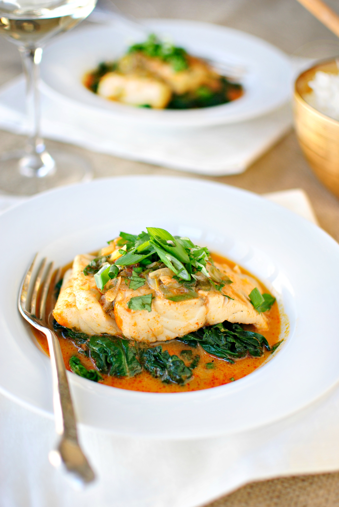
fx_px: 739
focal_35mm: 52
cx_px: 170
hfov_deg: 25.8
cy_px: 254
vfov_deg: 37.8
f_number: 2
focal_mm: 35
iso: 100
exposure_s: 1/100
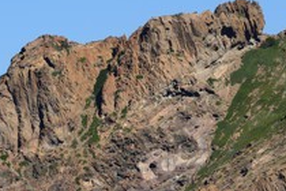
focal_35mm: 340
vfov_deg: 4.0
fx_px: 2701
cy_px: 131
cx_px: 195
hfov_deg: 6.1
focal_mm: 170
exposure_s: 1/640
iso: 400
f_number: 13
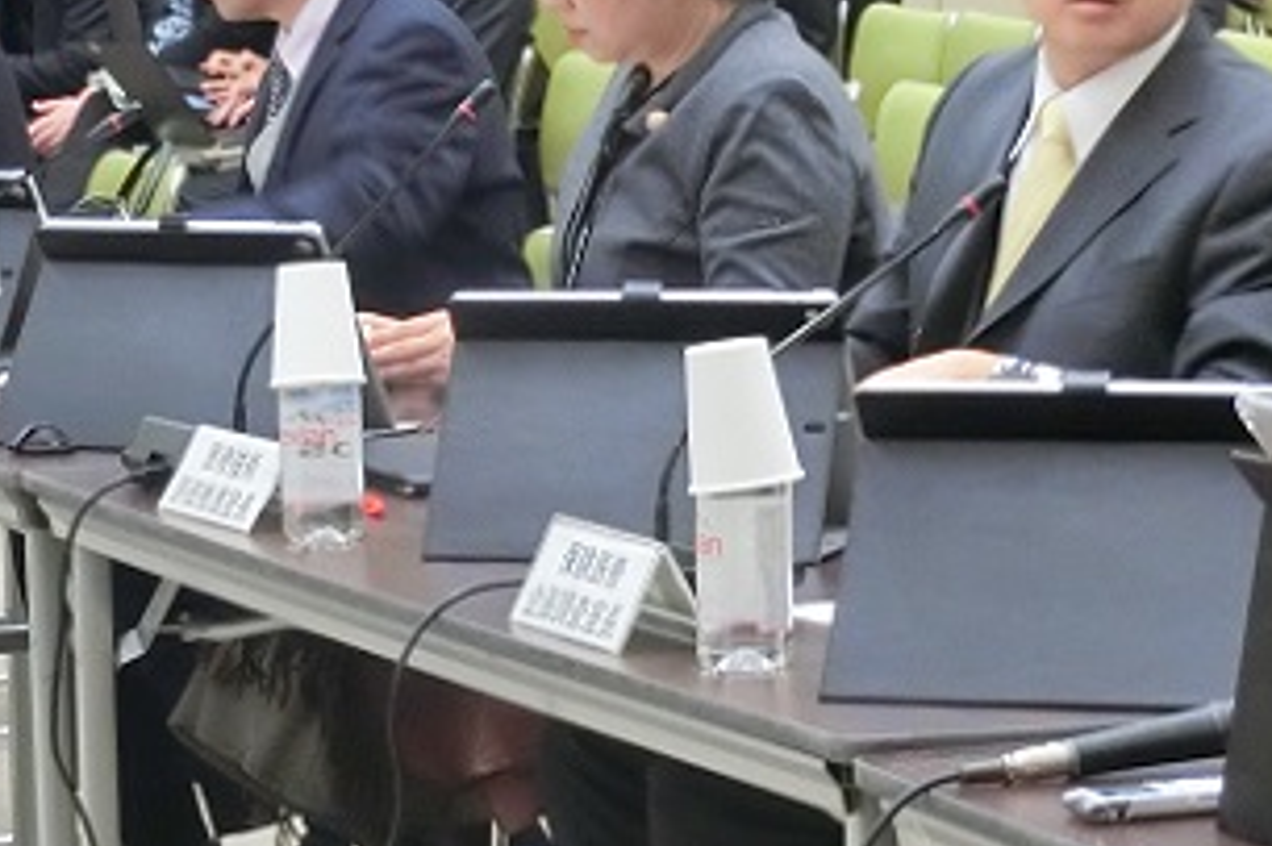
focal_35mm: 153
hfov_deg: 13.3
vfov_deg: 9.0
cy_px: 325
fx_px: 5403
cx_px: 192
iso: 800
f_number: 5.4
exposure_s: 1/13
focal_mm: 14.3
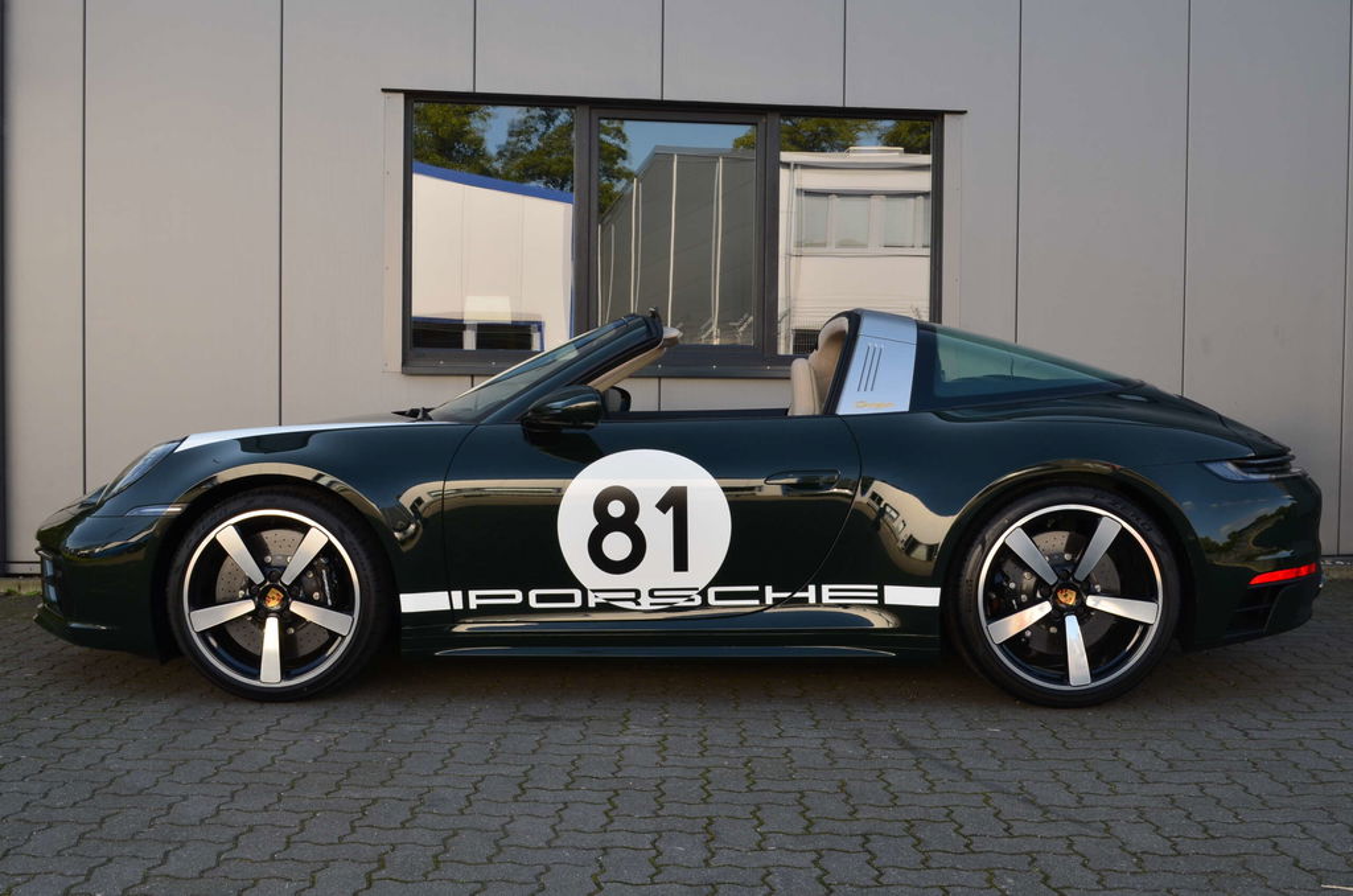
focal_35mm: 39
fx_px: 1463
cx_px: 676
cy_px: 448
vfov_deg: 34.1
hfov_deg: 49.6
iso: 220
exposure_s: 1/60
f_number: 10
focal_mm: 26
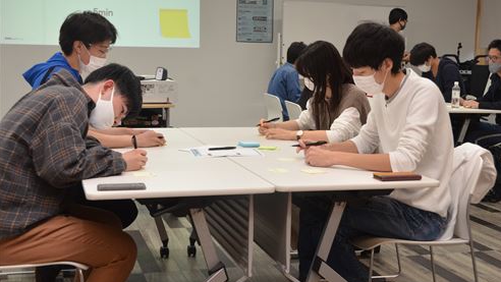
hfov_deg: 40.6
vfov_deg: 23.5
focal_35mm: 51
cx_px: 254
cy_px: 136
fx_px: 678
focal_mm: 32
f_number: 7.1
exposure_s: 1/250
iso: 1250
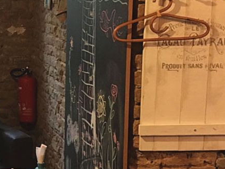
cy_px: 76
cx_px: -102
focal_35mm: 85
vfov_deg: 17.4
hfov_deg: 20.2
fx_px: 553
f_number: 2.2
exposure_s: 1/17
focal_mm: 4.2
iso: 200
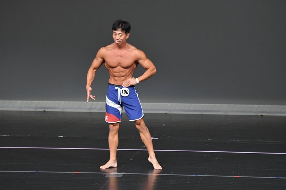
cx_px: 143
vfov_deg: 4.0
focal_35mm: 345
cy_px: 95
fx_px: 2740
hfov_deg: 6.0
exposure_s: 1/400
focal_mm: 230
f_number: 5.6
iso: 4000
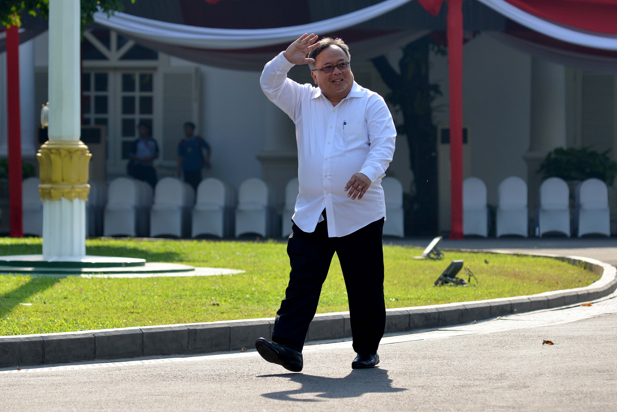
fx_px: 2674
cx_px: 308
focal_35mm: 156
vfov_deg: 8.8
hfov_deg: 13.2
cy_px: 206
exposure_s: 1/1000
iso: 400
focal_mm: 155
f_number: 5.6
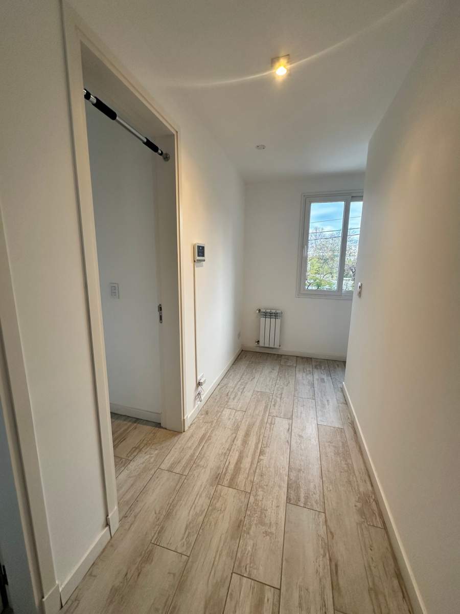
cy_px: 307
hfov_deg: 85.7
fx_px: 248
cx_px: 230
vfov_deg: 102.1
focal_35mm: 14
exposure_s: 1/99
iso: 125
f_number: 2.2
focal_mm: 2.22
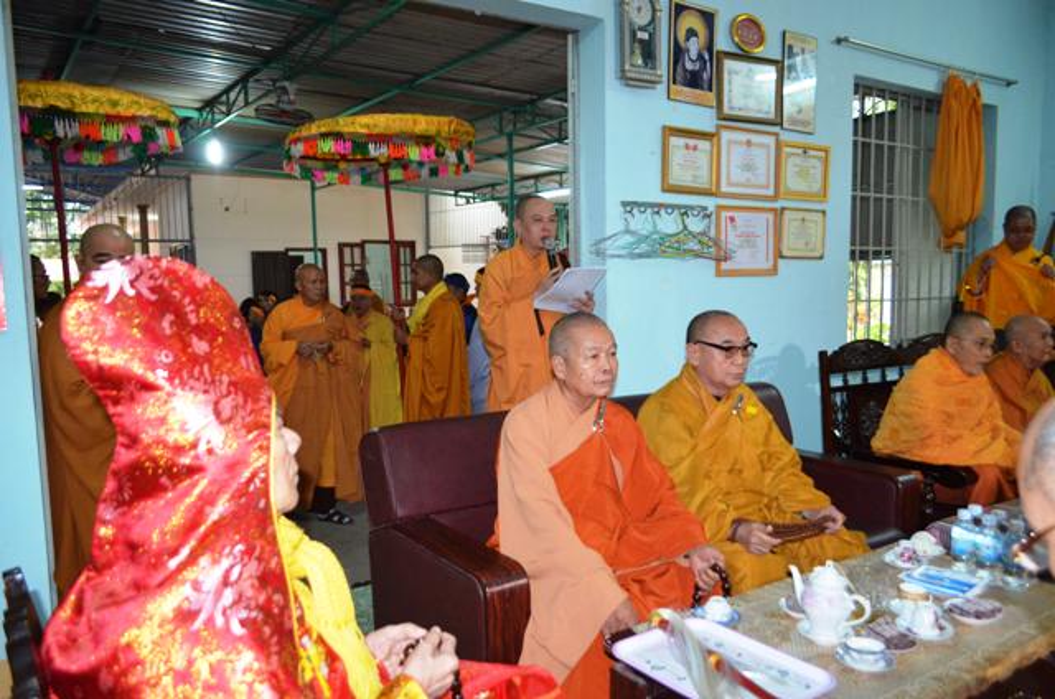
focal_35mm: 27
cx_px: 528
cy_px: 350
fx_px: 790
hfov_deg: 67.5
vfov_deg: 47.7
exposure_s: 1/60
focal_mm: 18
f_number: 3.5
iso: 1800
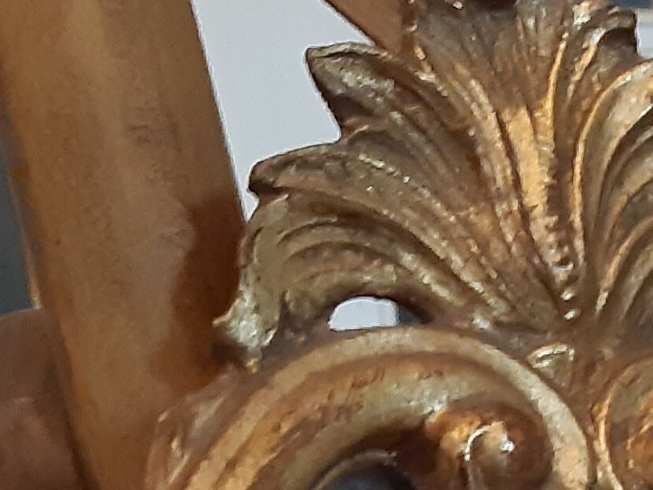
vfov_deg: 9.4
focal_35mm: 144
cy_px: 1068
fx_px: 2716
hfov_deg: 11.7
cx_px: 1451
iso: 250
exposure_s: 1/33
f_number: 1.7
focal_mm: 3.92
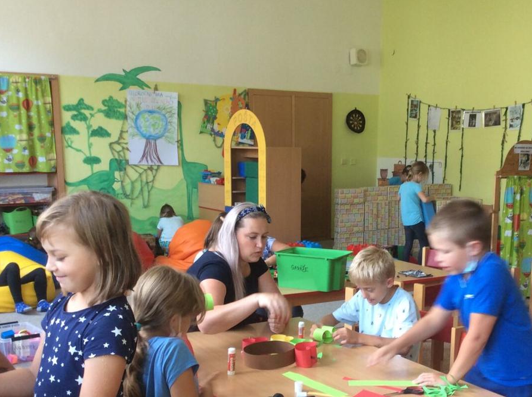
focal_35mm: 48
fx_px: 737
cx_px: 330
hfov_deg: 39.5
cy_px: 285
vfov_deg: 29.8
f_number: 2.4
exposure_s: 1/25
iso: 50
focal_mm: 3.3
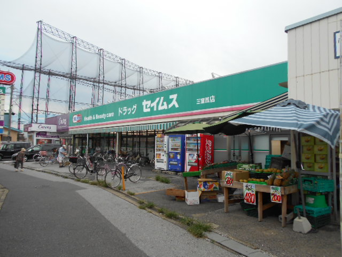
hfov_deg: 67.3
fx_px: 257
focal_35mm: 26
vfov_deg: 53.1
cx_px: 171
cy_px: 128
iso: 80
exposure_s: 1/640
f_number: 3.2
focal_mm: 4.6
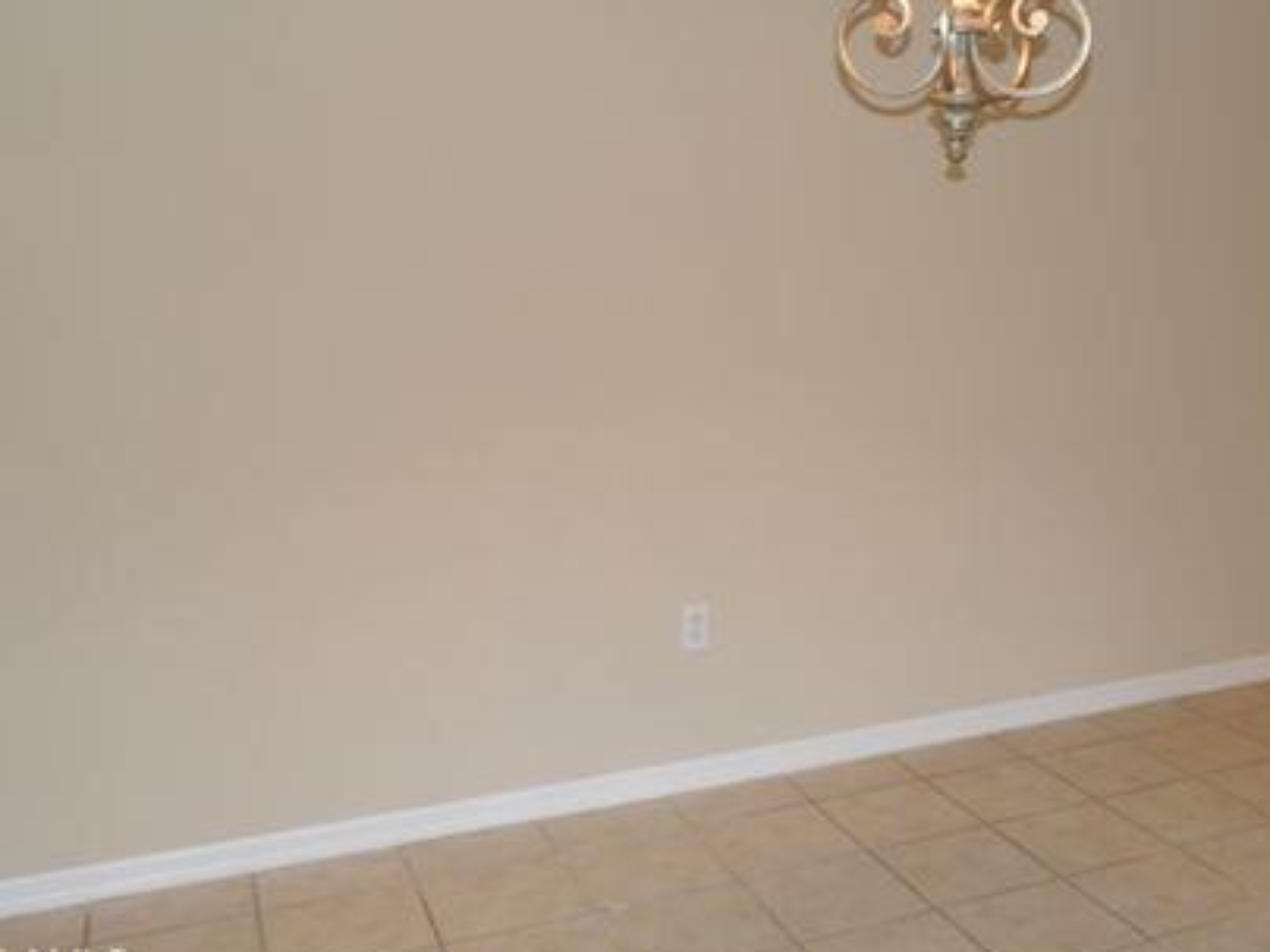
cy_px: 242
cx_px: 905
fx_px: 1394
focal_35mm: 38
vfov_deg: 36.9
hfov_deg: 47.7
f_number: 3
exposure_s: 1/30
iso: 200
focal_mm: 4.3
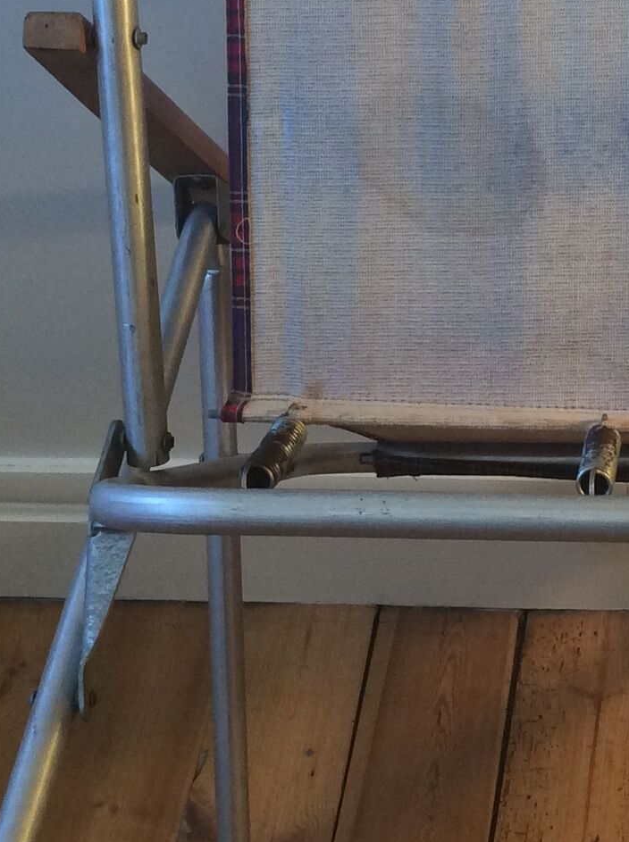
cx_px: 644
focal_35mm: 88
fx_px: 2138
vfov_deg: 22.2
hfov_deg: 16.4
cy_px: 294
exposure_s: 1/25
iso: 64
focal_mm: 3.3
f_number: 2.4
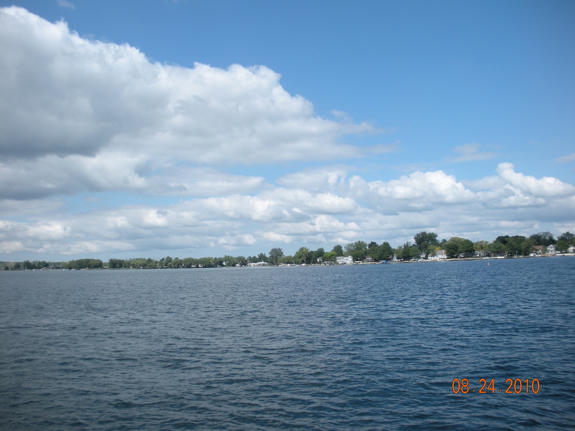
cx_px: 288
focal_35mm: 36
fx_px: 598
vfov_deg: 39.7
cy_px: 216
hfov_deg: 51.4
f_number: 3.5
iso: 64
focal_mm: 6.3
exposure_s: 1/750
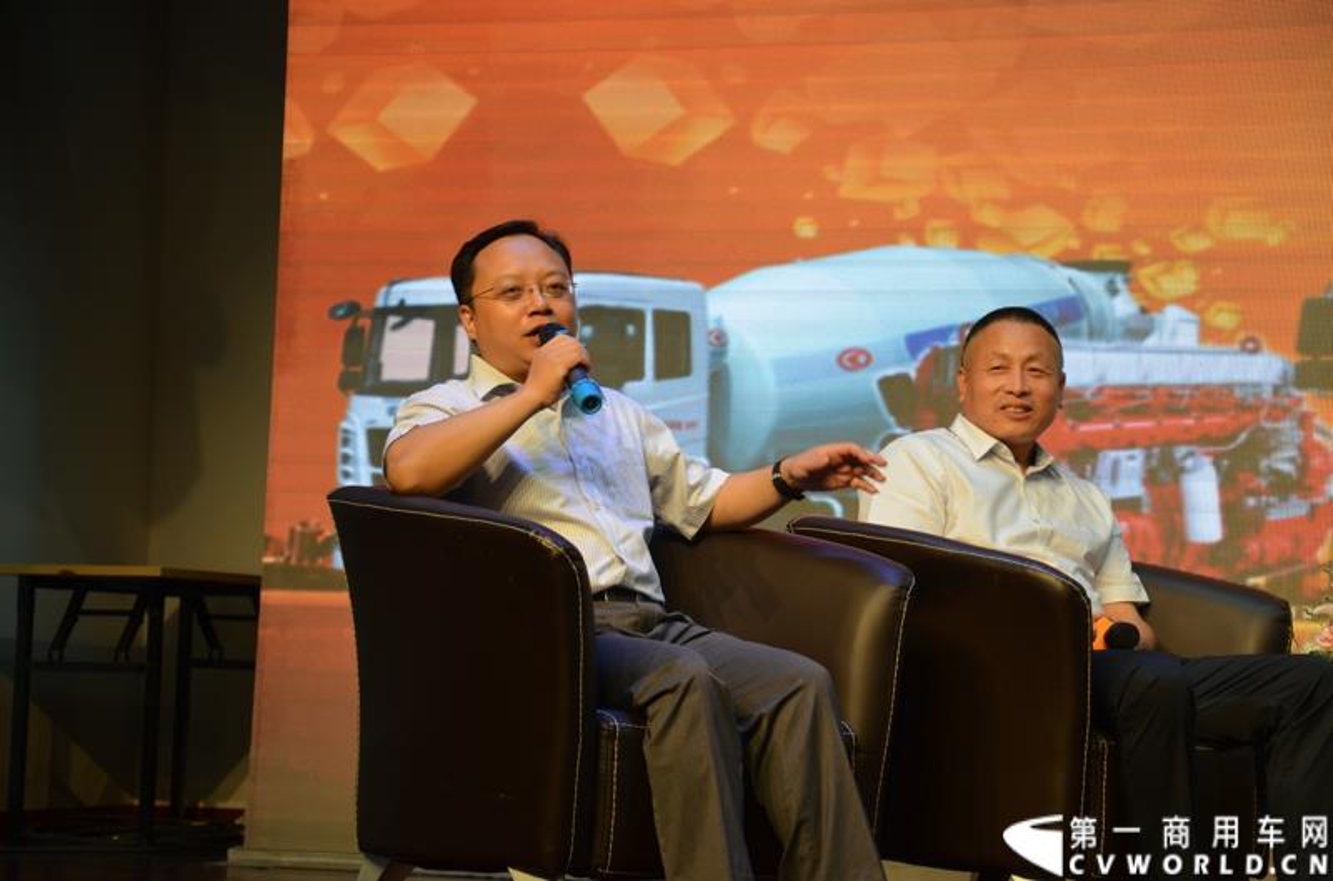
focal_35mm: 105
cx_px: 666
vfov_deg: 13.0
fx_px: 3878
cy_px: 440
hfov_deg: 19.5
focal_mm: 70
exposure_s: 1/160
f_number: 5.3
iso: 800
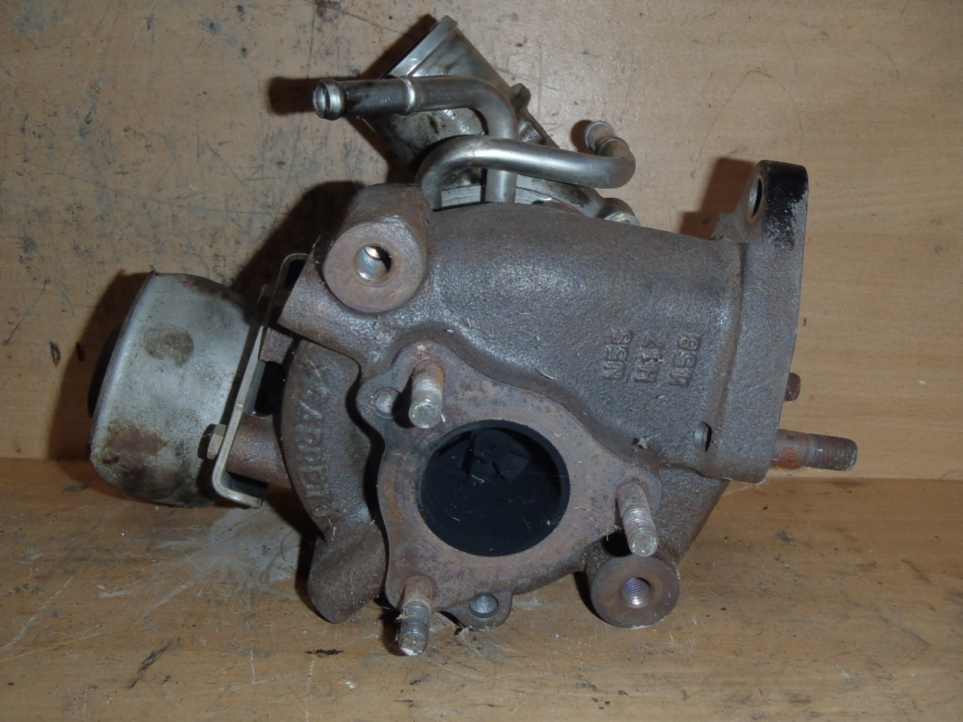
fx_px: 1057
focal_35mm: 38
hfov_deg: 49.0
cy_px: 361
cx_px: 482
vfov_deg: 37.7
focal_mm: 6.83
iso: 100
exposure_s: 1/40
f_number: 4.6
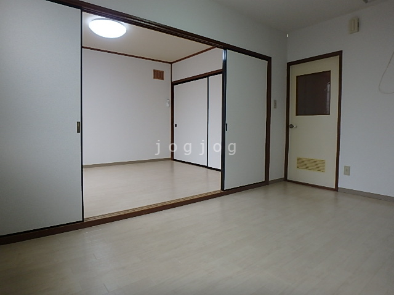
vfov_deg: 63.4
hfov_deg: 79.0
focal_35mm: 21
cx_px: 197
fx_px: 239
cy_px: 148
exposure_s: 1/60
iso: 160
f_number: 3.5
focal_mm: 3.7
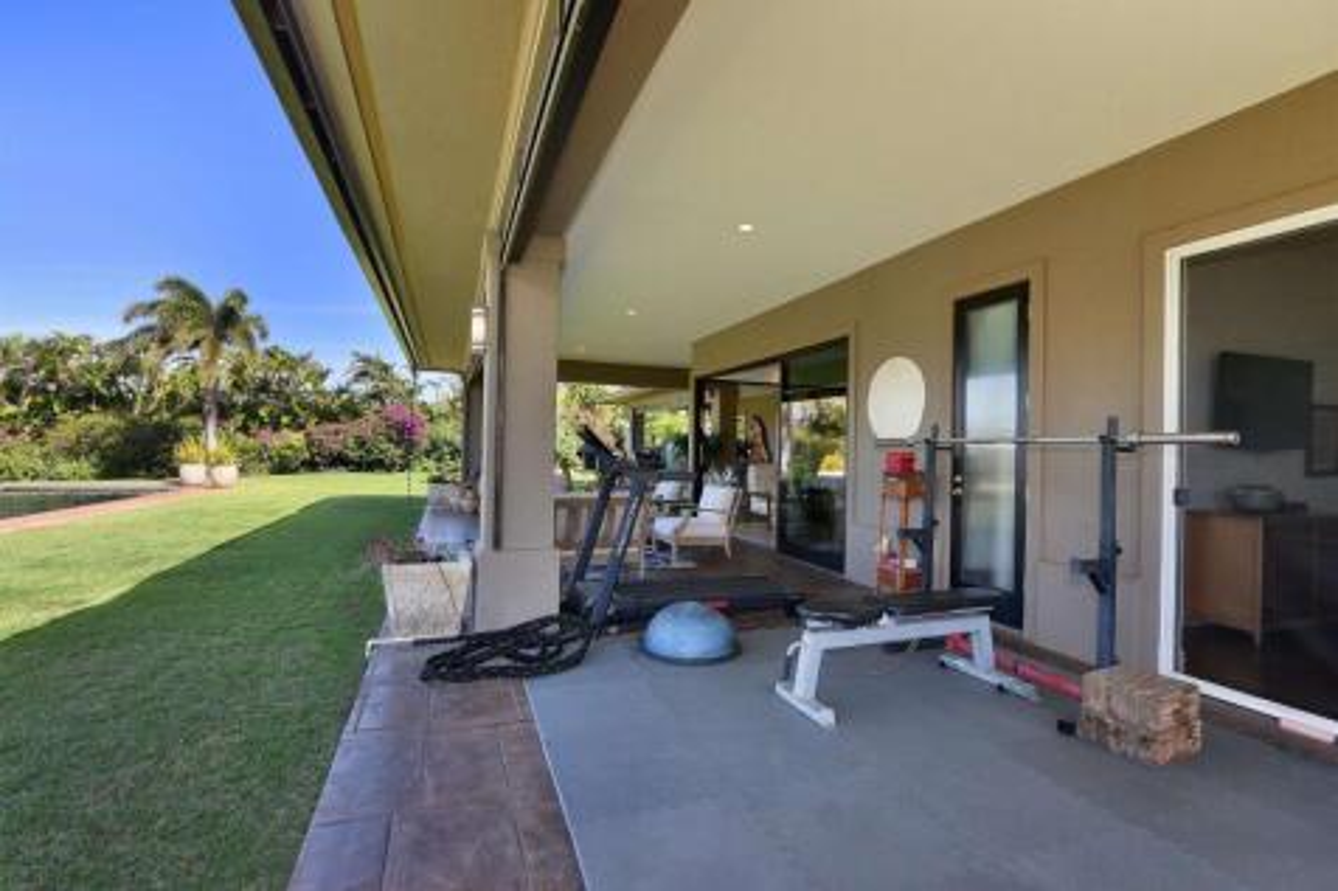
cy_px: 446
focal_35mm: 16
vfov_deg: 73.7
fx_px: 594
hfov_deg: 96.8
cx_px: 669
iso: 450
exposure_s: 1/20
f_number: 16
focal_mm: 16
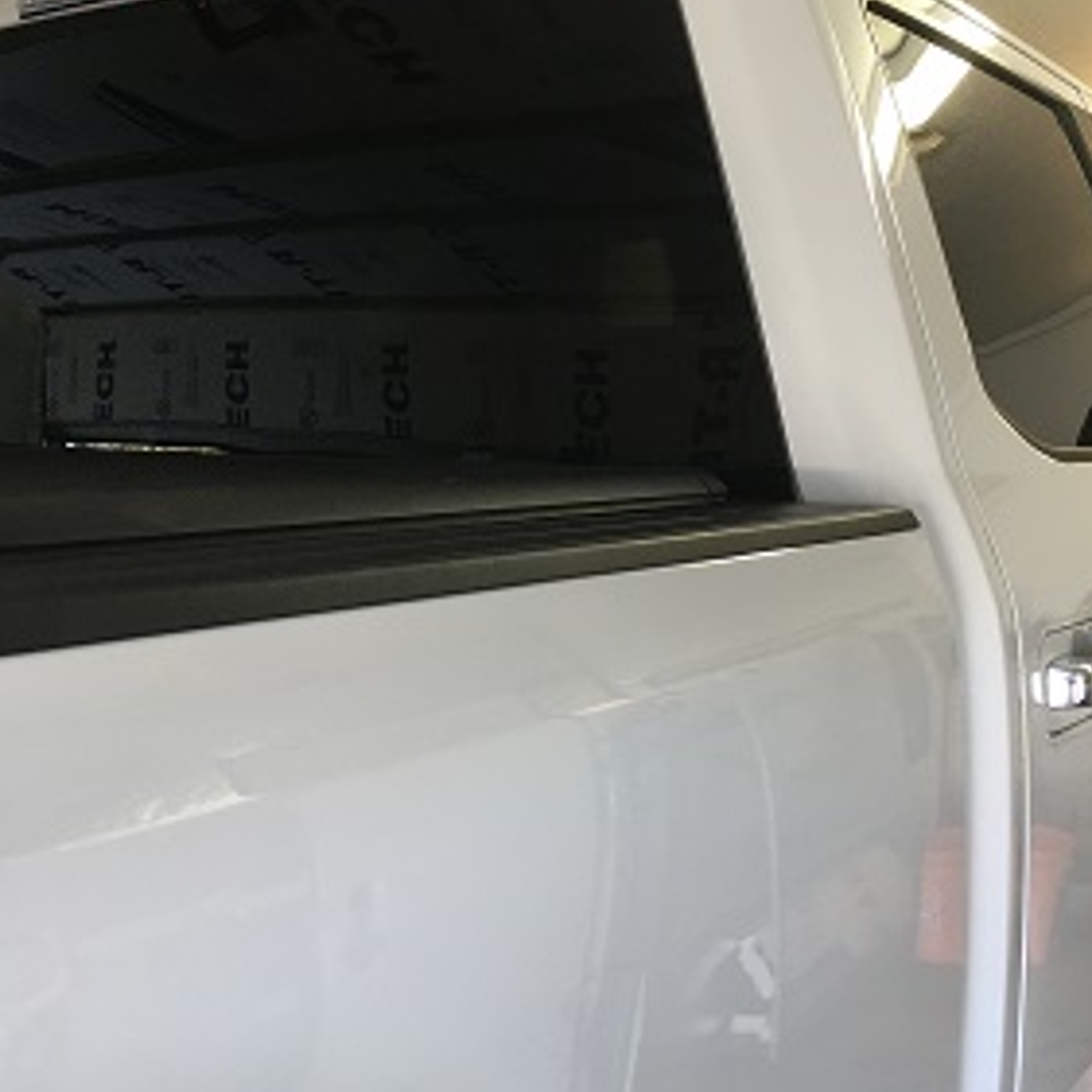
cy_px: 495
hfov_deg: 39.9
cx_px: 633
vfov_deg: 40.0
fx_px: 1499
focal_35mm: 42
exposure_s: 1/30
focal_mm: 4.15
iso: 40
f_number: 2.2
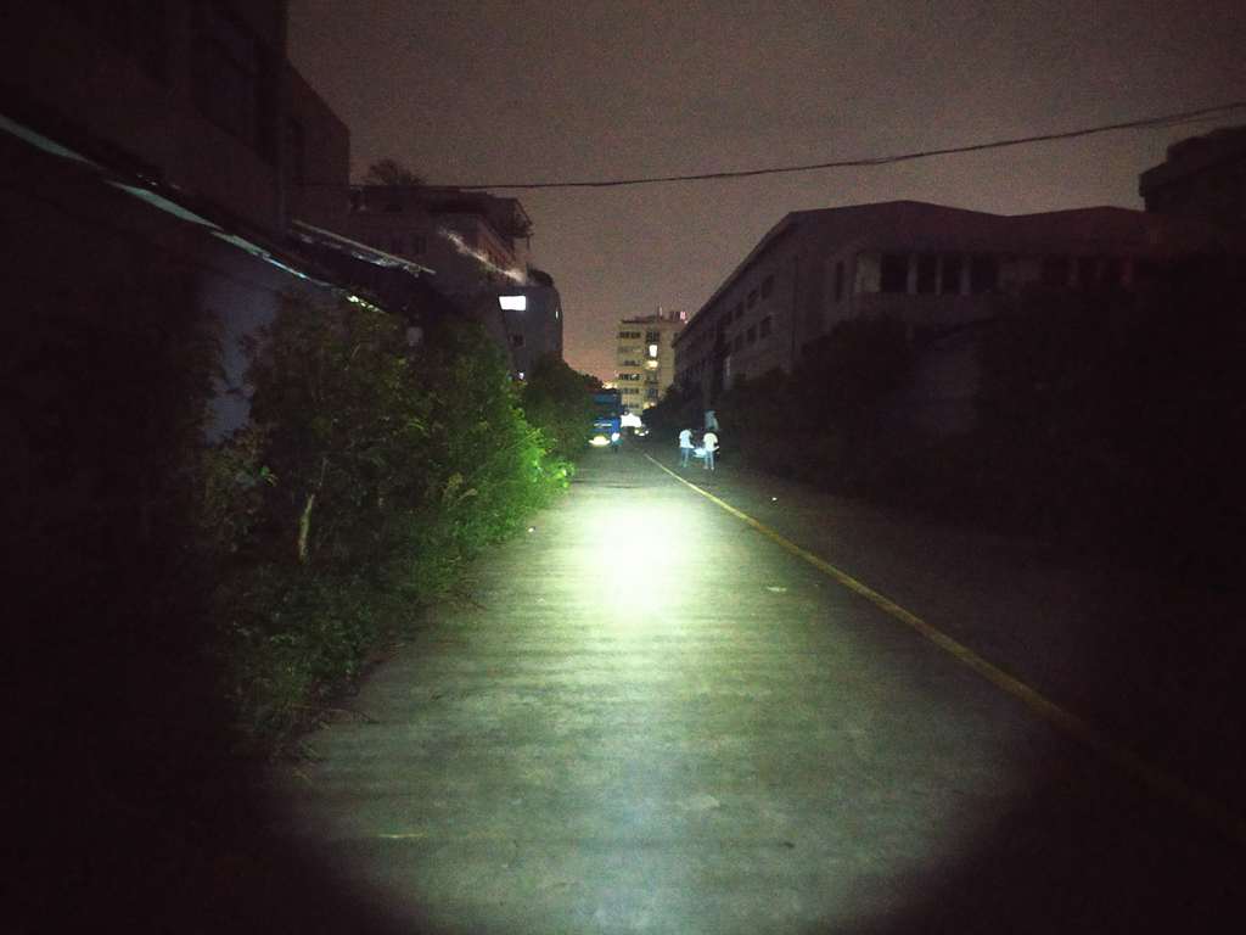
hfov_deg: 56.8
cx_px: 623
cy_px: 468
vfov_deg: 44.2
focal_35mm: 32
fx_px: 1152
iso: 9746
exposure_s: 1/12
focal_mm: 4.5
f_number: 2
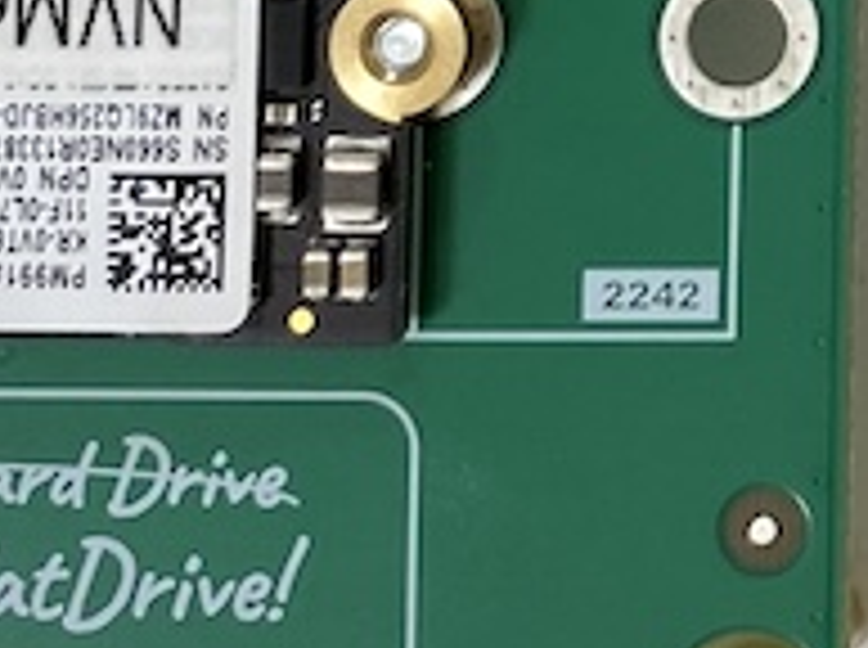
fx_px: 4055
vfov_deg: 8.5
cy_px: -824
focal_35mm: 162
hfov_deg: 11.4
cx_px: 1538
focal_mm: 4.25
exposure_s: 1/100
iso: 80
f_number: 1.8
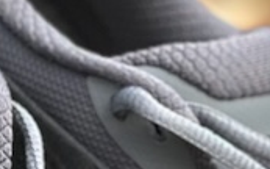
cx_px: -41
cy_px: 376
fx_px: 2589
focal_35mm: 352
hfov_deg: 5.9
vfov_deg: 3.7
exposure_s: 1/121
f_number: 1.78
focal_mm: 6.86
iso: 80
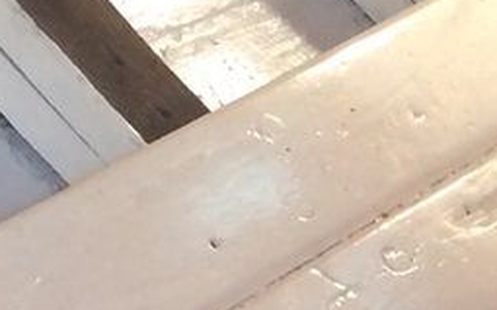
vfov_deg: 5.6
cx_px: 795
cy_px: 946
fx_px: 2937
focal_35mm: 217
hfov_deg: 9.4
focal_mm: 4.15
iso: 80
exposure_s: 1/30
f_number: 2.2
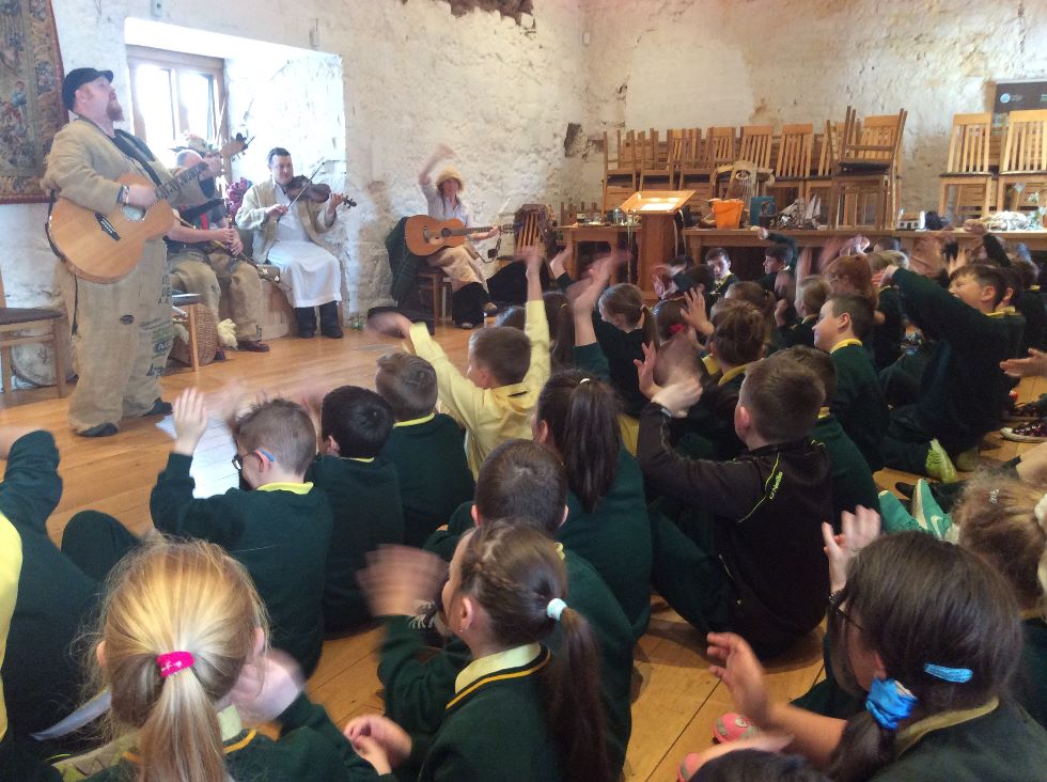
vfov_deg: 44.1
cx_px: 524
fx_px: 966
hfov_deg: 56.9
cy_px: 391
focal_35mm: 32
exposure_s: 1/24
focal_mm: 3.3
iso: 125
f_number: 2.4
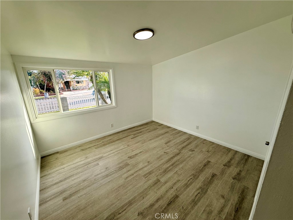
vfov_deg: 85.7
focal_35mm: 14
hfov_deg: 102.1
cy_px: 110
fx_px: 119
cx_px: 146
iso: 50
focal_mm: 2.22
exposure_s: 1/132
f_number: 2.2
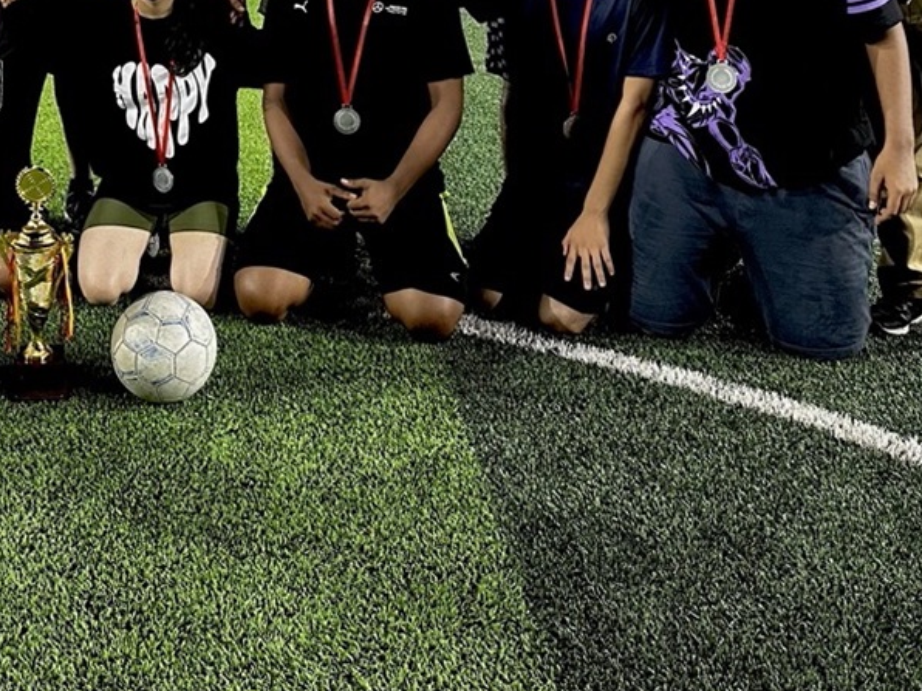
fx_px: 1358
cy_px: -23
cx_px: 199
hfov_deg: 36.4
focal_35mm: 51
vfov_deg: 26.8
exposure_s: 1/50
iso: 320
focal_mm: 6.86
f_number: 1.78
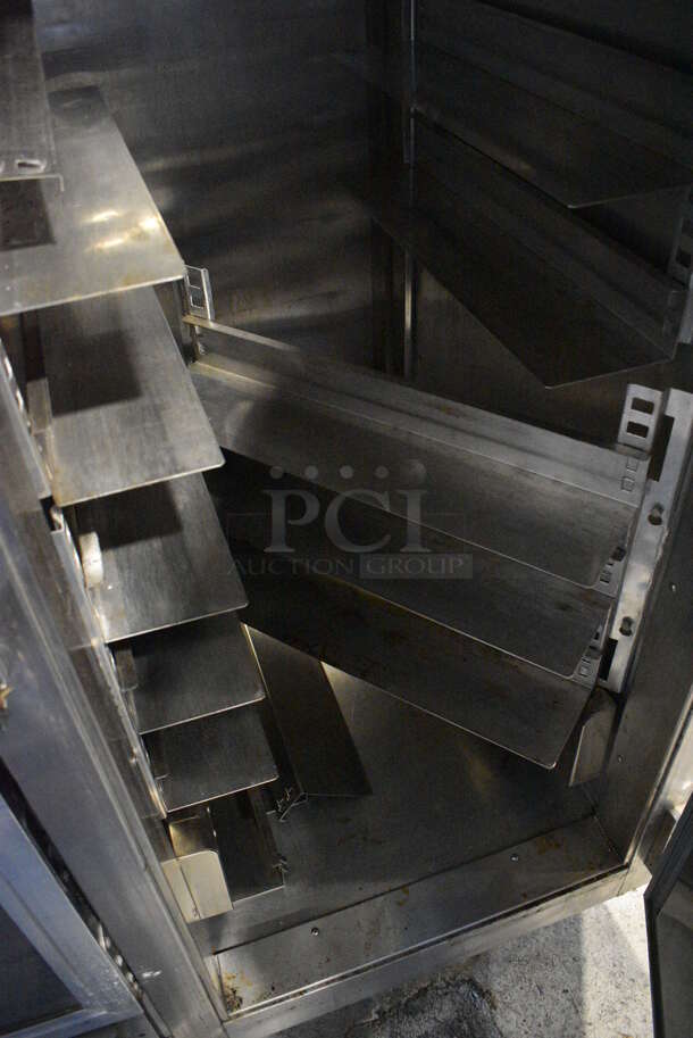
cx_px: 346
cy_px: 519
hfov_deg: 48.0
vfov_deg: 67.3
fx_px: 778
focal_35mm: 27
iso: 10000
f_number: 3.5
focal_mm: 18
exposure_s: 1/125
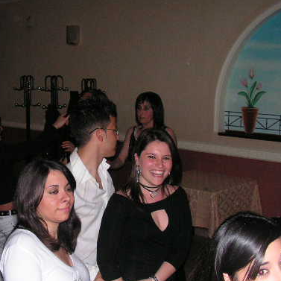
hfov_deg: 31.4
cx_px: 95
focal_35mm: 54
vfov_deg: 31.5
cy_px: 171
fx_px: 496
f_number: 3.2
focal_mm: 6
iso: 200
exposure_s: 1/40
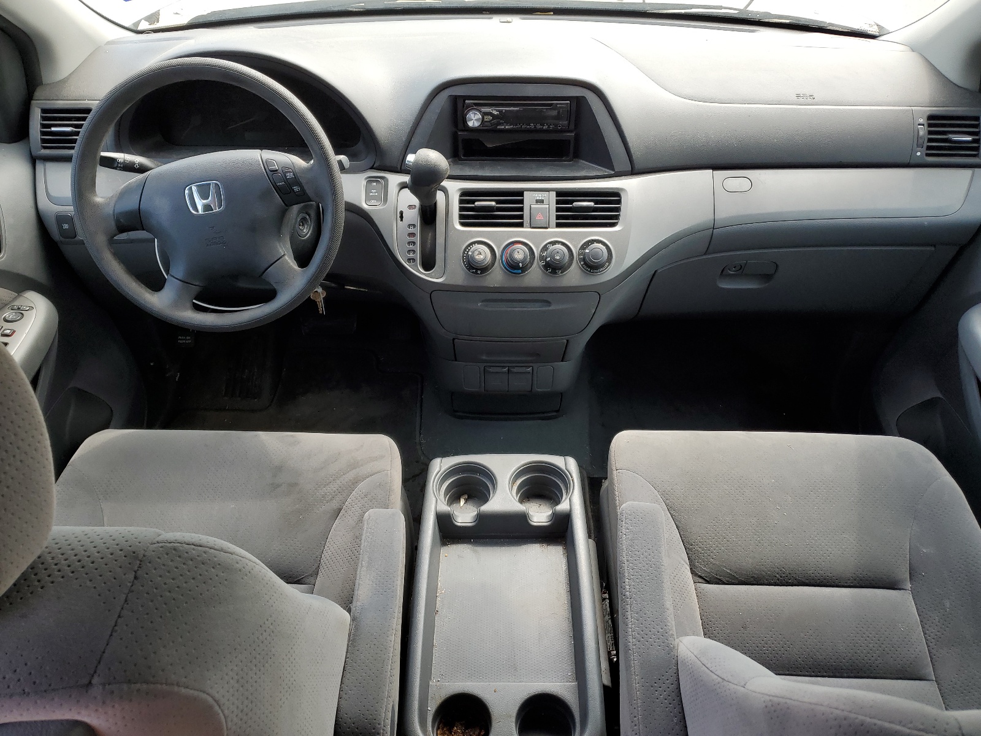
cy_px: 368
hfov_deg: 67.3
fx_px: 737
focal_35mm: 26
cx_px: 490
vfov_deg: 53.1
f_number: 1.5
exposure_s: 1/227
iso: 50
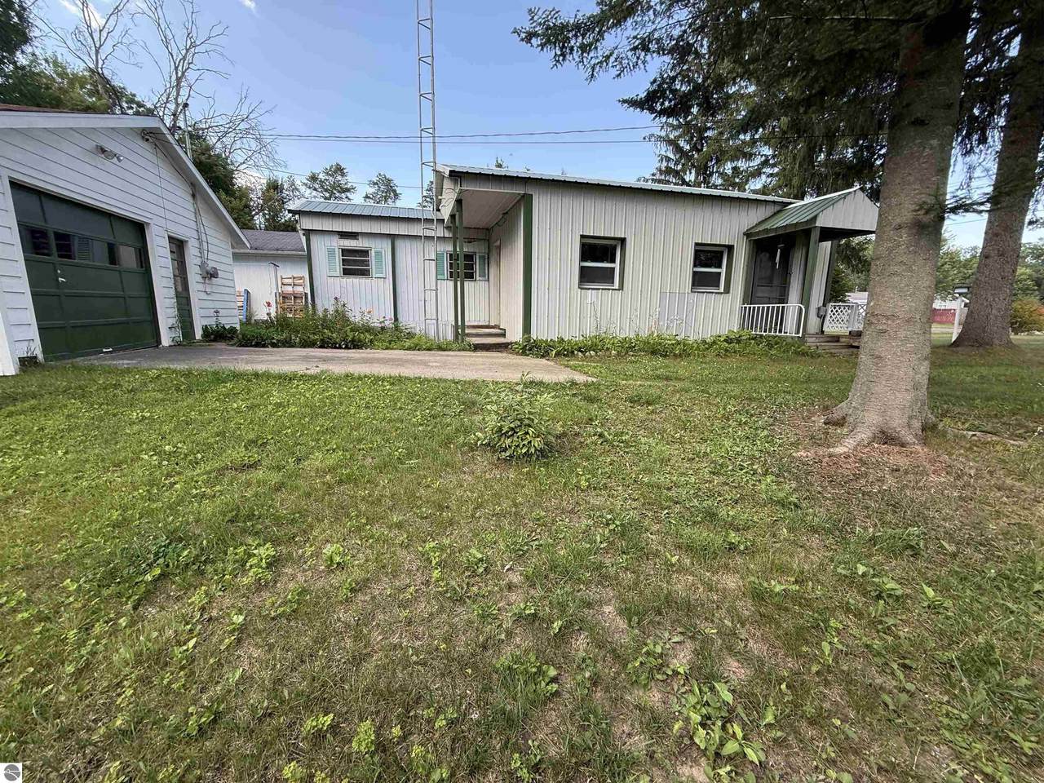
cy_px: 392
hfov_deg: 102.1
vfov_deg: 85.7
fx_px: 422
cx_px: 522
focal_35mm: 14
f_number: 2.2
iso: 50
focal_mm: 2.22
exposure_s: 1/212
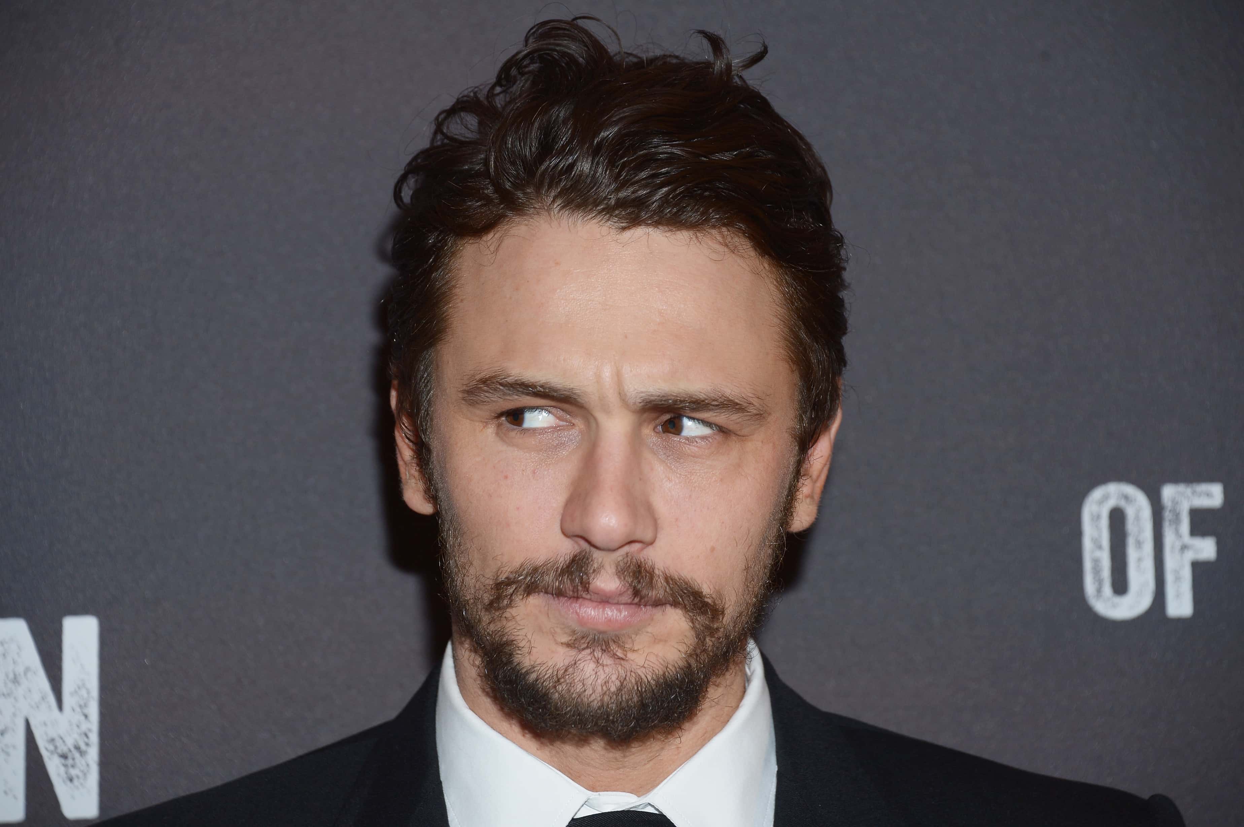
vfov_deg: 8.6
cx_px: 622
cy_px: 414
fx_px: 5523
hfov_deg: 12.9
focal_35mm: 160
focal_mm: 160
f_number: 6.3
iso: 640
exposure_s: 1/160
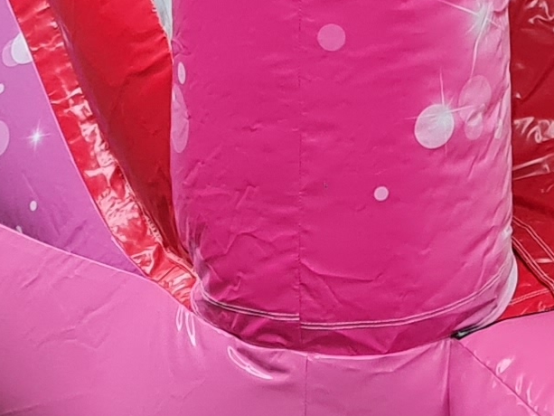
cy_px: -390
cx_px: 733
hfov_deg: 11.2
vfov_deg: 8.3
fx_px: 2737
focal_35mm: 171
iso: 250
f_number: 1.8
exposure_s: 1/50
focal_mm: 5.4
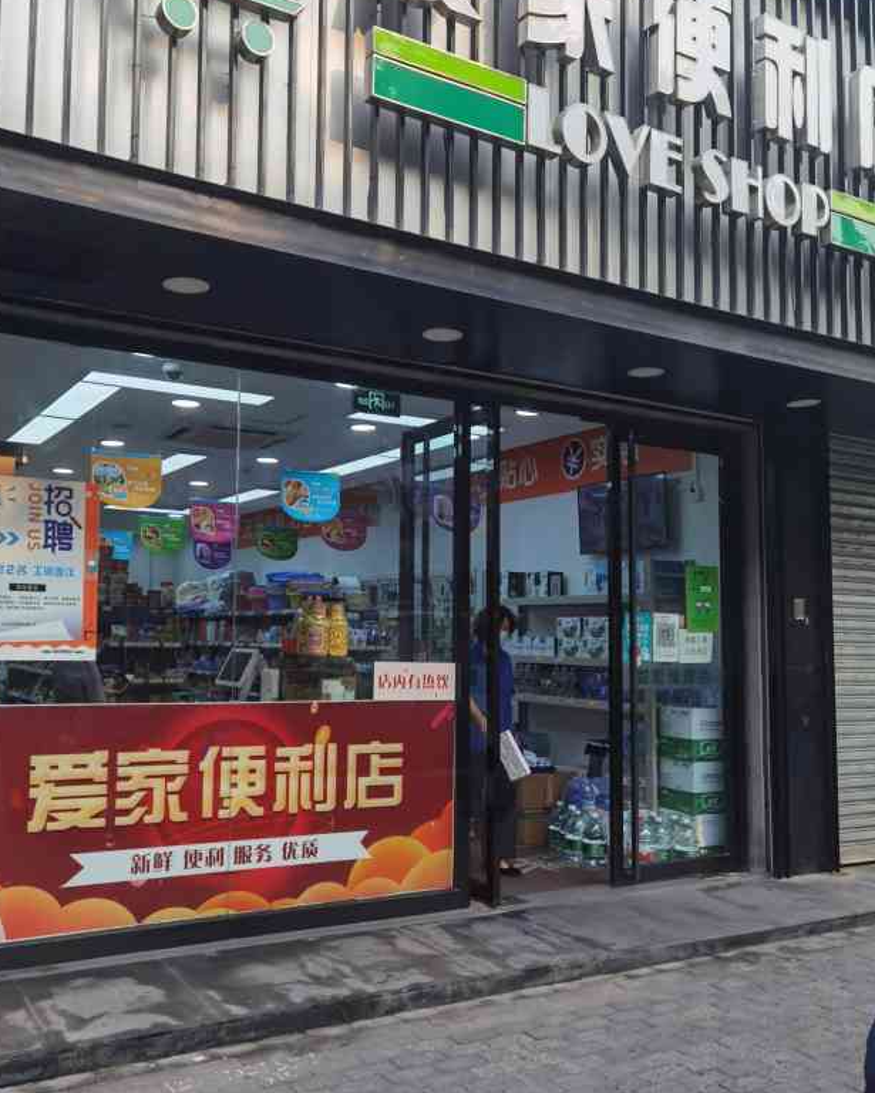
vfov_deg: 55.6
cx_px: 397
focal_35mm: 32
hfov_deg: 45.8
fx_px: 1035
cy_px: 553
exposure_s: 1/1111
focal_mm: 6.71
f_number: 1.9
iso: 50
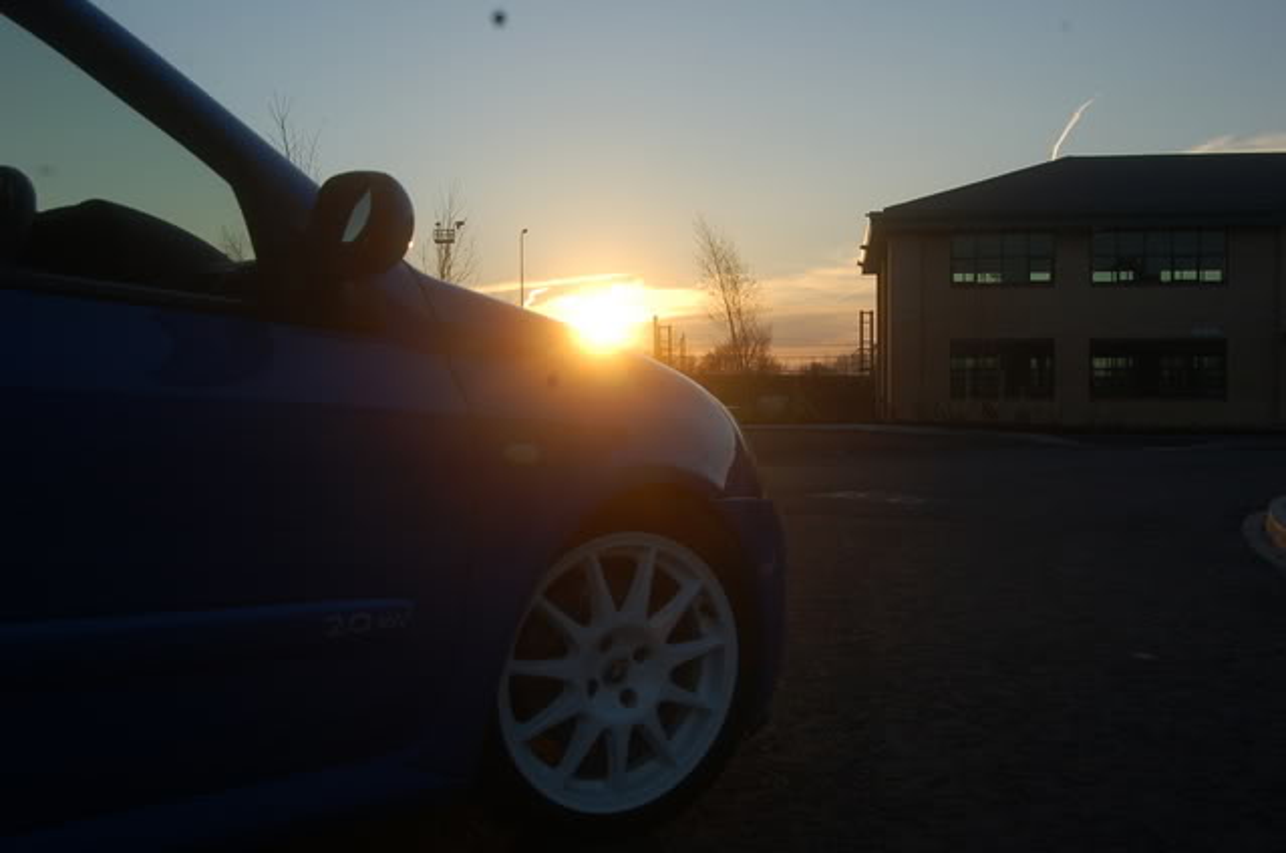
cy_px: 426
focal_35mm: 36
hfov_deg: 53.2
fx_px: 1284
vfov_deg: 36.8
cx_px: 643
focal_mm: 24
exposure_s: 1/200
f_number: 7.1
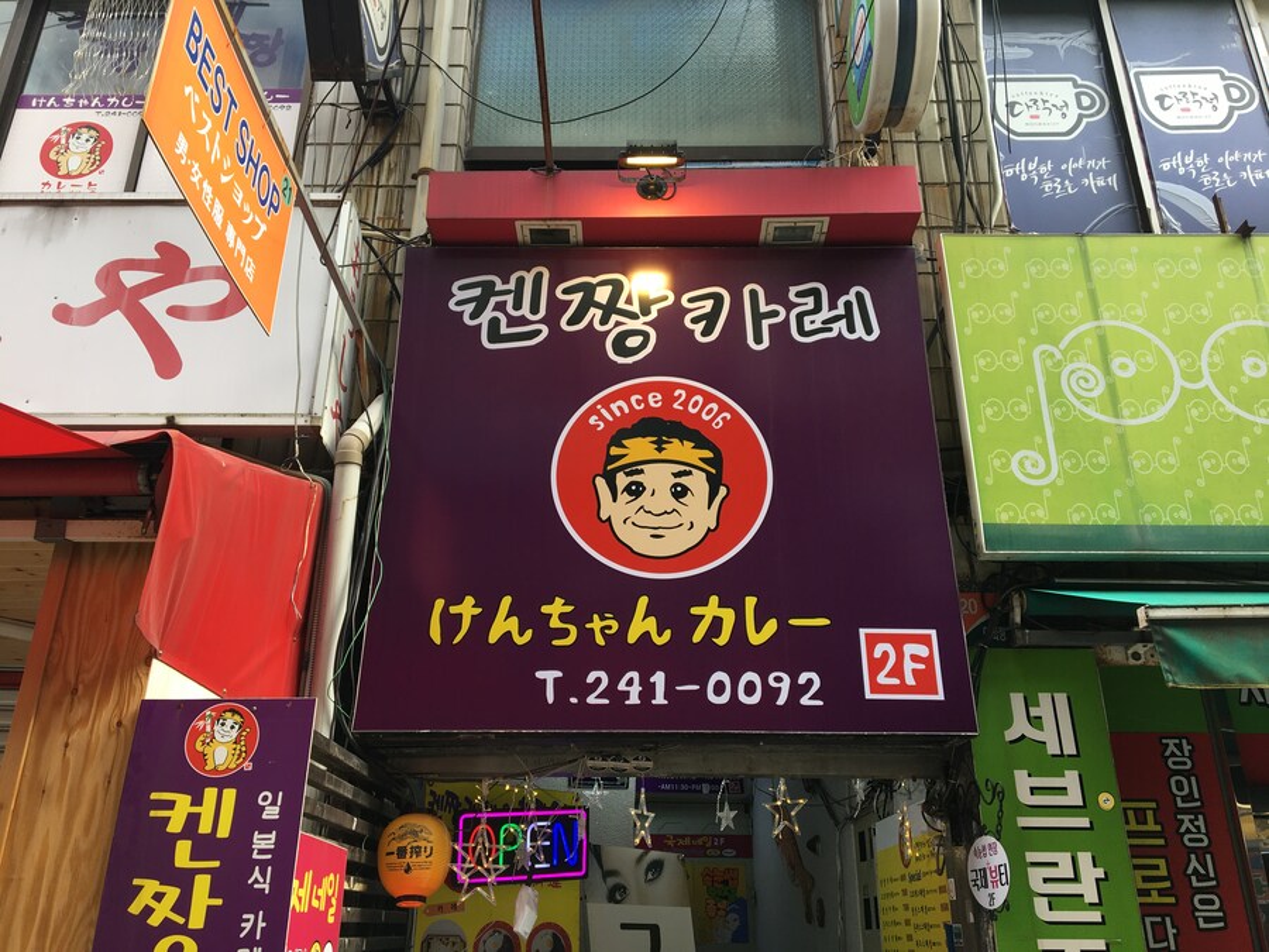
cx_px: 634
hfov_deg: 61.7
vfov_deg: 48.2
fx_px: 1063
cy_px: 476
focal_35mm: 29
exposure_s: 1/143
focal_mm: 4.15
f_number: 2.2
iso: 25
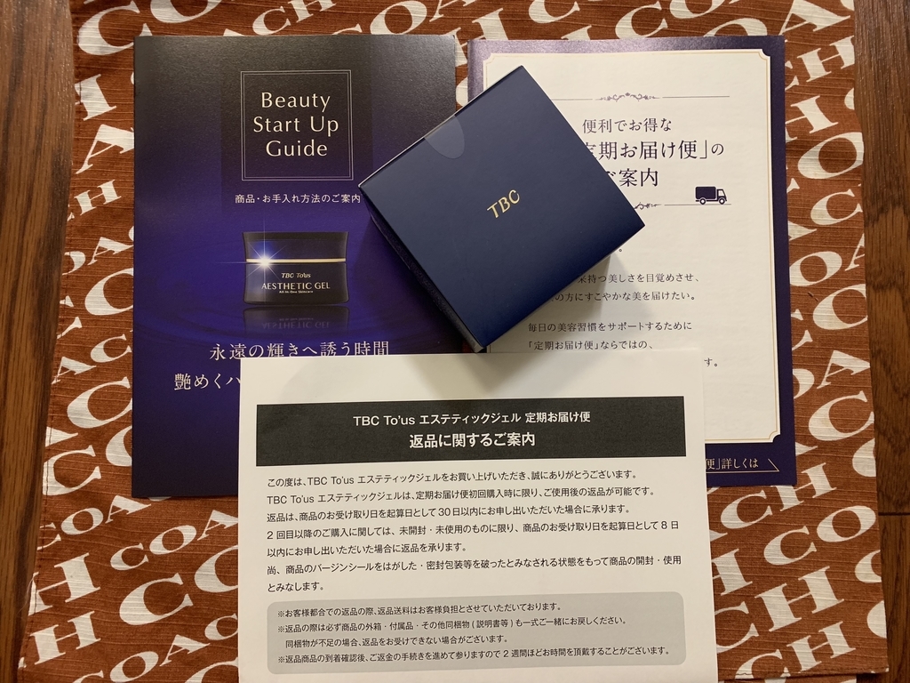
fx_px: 683
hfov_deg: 67.3
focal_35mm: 26
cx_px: 455
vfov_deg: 53.1
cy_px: 342
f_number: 1.8
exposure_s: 1/33
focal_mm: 4.25
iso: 320
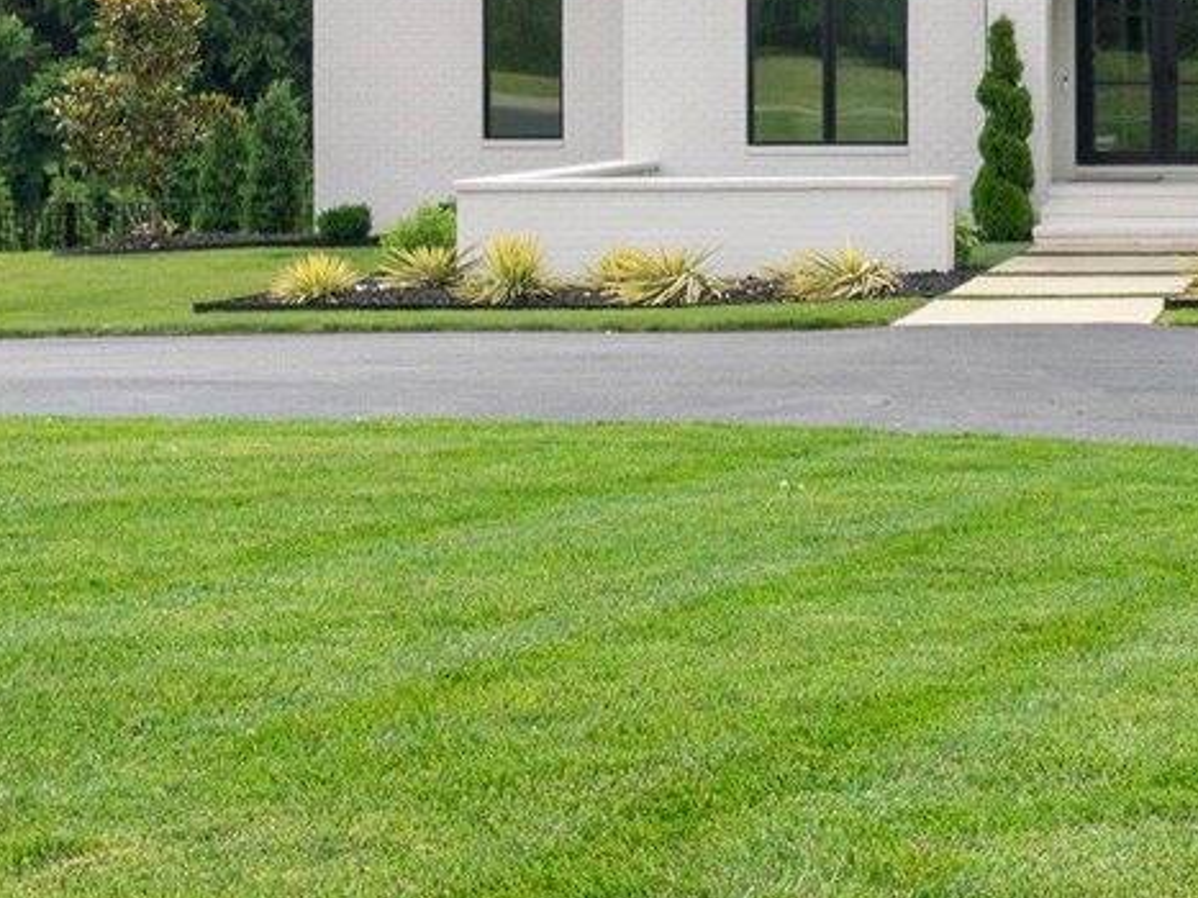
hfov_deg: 22.8
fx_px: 2733
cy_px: 71
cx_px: 1421
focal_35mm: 79
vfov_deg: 18.3
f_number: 7.1
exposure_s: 1/125
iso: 125
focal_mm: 20
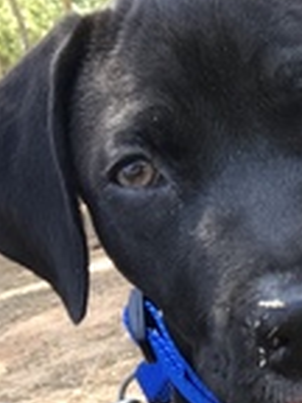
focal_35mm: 107
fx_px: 1245
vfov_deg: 18.1
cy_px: 358
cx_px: 315
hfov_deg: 13.6
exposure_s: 1/120
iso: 40
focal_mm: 2.87
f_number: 2.2
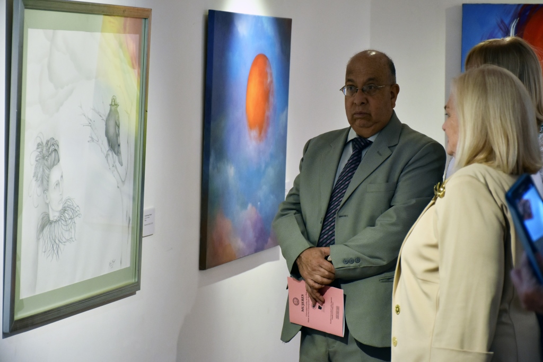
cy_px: 181
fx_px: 1697
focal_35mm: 112
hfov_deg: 18.2
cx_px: 272
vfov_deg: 12.2
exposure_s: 1/60
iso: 900
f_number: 5
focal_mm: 75
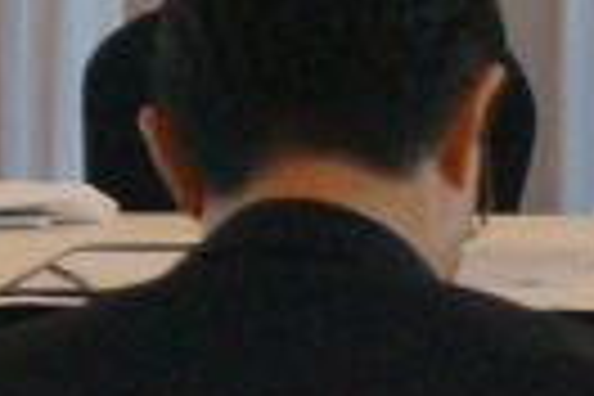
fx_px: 10325
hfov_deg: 3.3
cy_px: -356
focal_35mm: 626
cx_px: 1413
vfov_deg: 2.2
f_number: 5.6
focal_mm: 55
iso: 1600
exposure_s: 1/100
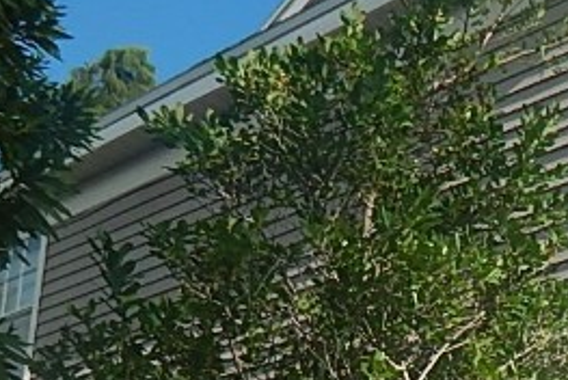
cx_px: 581
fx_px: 1469
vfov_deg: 13.9
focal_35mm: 93
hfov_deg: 21.1
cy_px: 568
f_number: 6
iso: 125
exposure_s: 1/500
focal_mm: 4
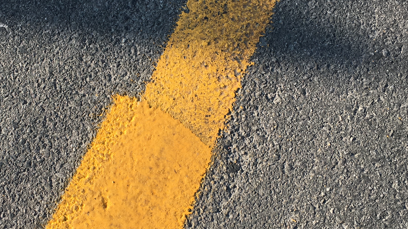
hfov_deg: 36.4
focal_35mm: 57
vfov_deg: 21.1
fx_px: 617
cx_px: 156
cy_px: 137
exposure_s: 1/509
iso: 25
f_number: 2.2
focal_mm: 4.15
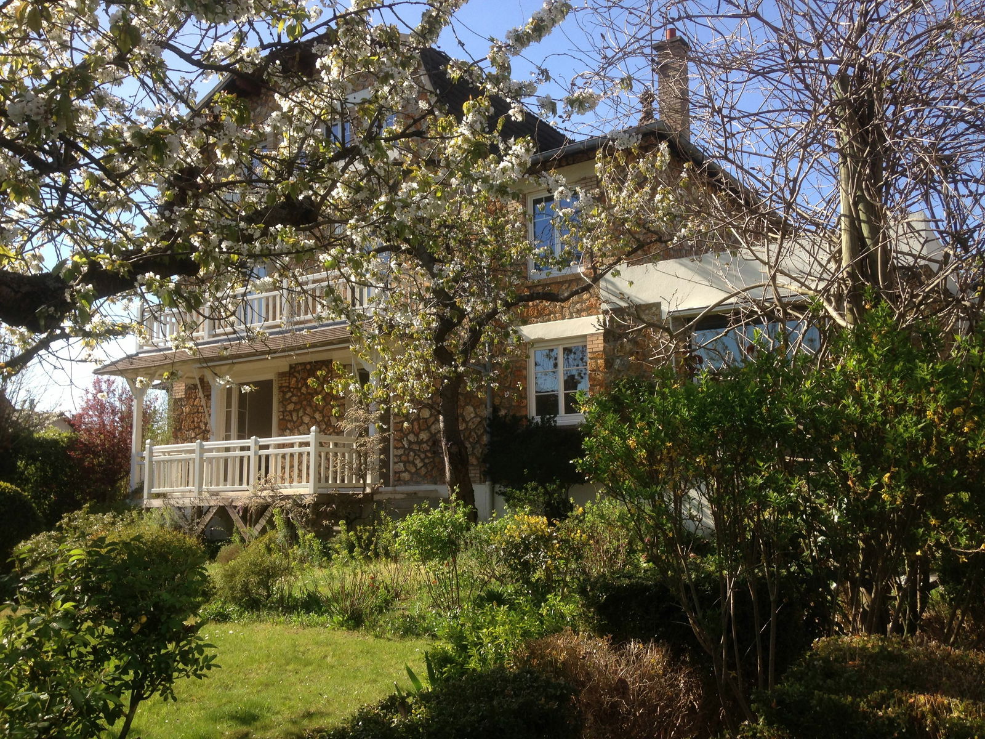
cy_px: 370
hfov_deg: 55.4
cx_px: 492
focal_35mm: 33
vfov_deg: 42.9
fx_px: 939
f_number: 2.4
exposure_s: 1/678
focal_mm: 4.12
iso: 50
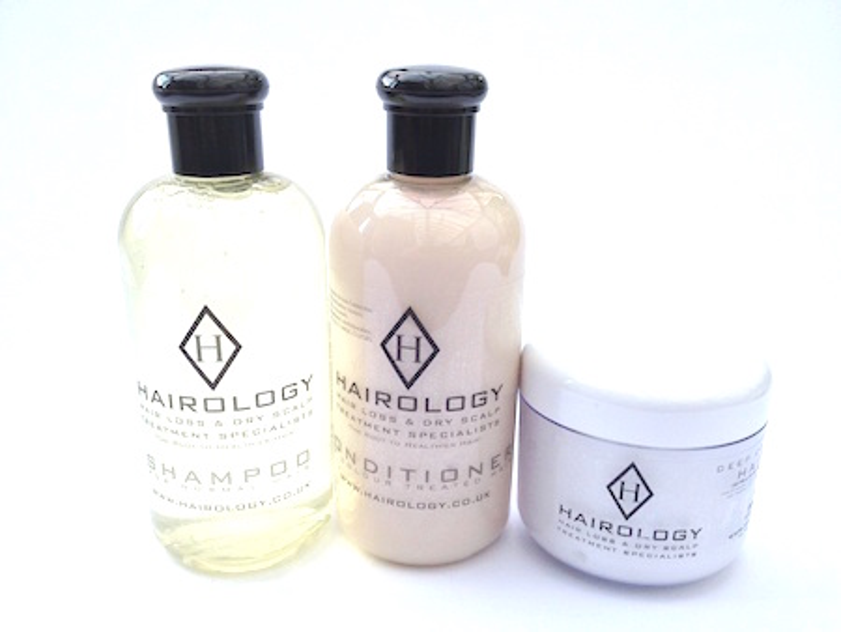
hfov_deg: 52.6
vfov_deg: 40.7
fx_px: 851
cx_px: 420
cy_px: 316
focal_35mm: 35
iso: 80
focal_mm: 4.28
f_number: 2.4
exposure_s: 1/120
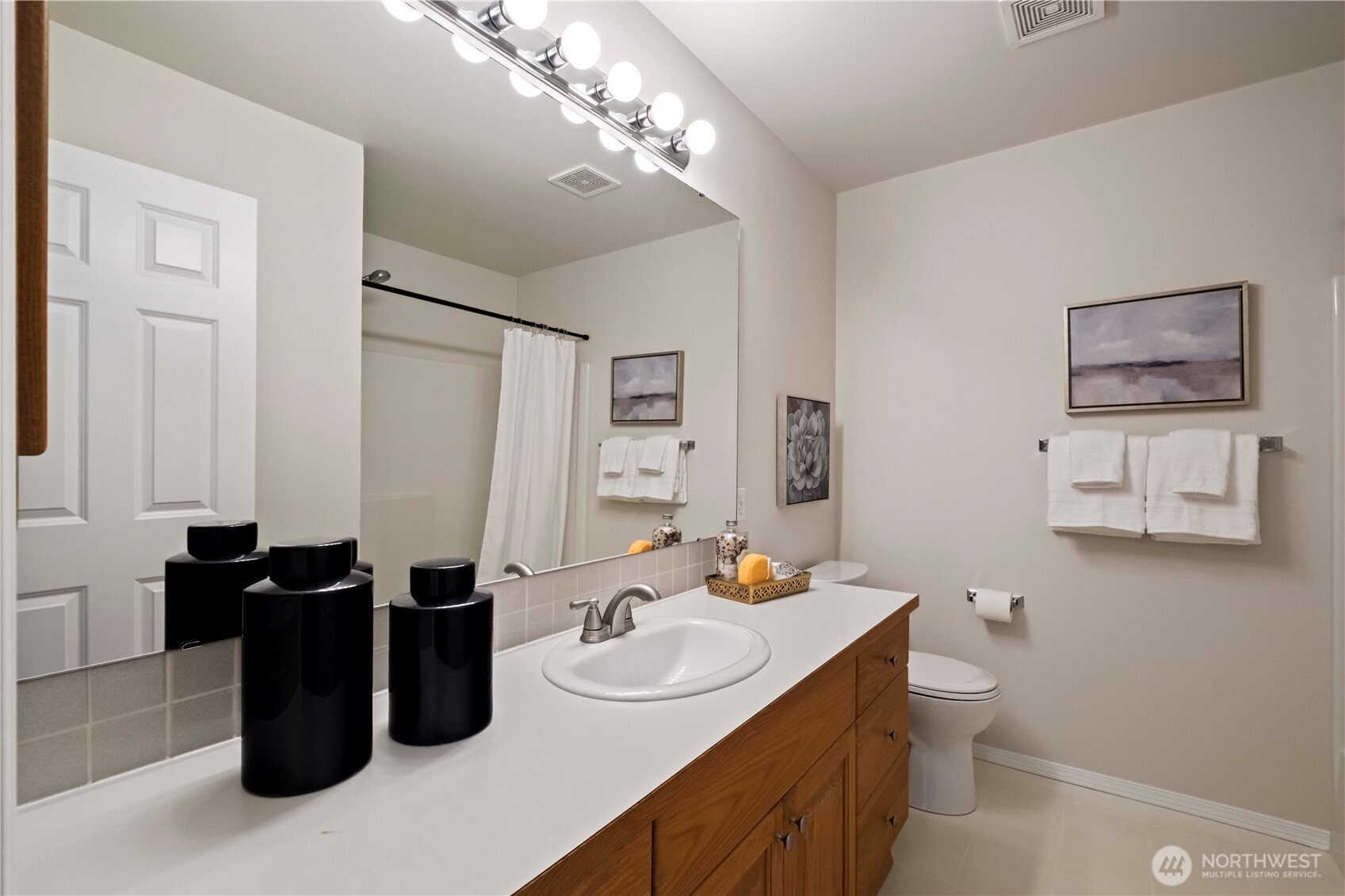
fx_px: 560
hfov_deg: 100.4
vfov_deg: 77.3
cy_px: 448
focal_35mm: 15
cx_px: 672
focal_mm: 10
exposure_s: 1/3
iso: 400
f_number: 8
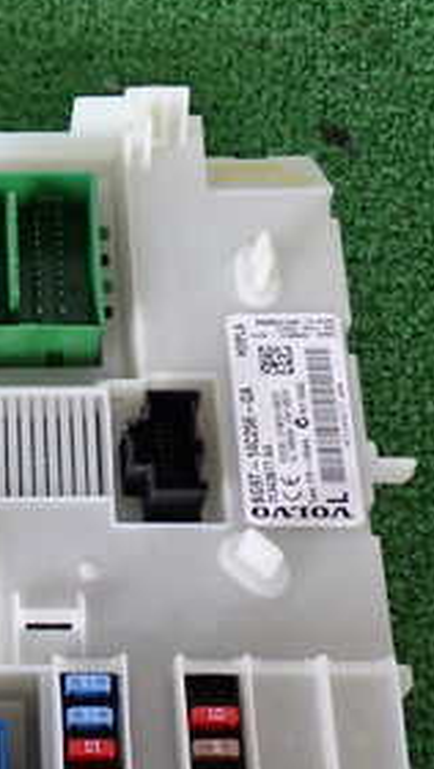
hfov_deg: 13.8
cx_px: -168
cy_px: 601
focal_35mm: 84
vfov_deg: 24.9
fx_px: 1714
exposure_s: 1/40
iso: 400
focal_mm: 6.37
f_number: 2.5
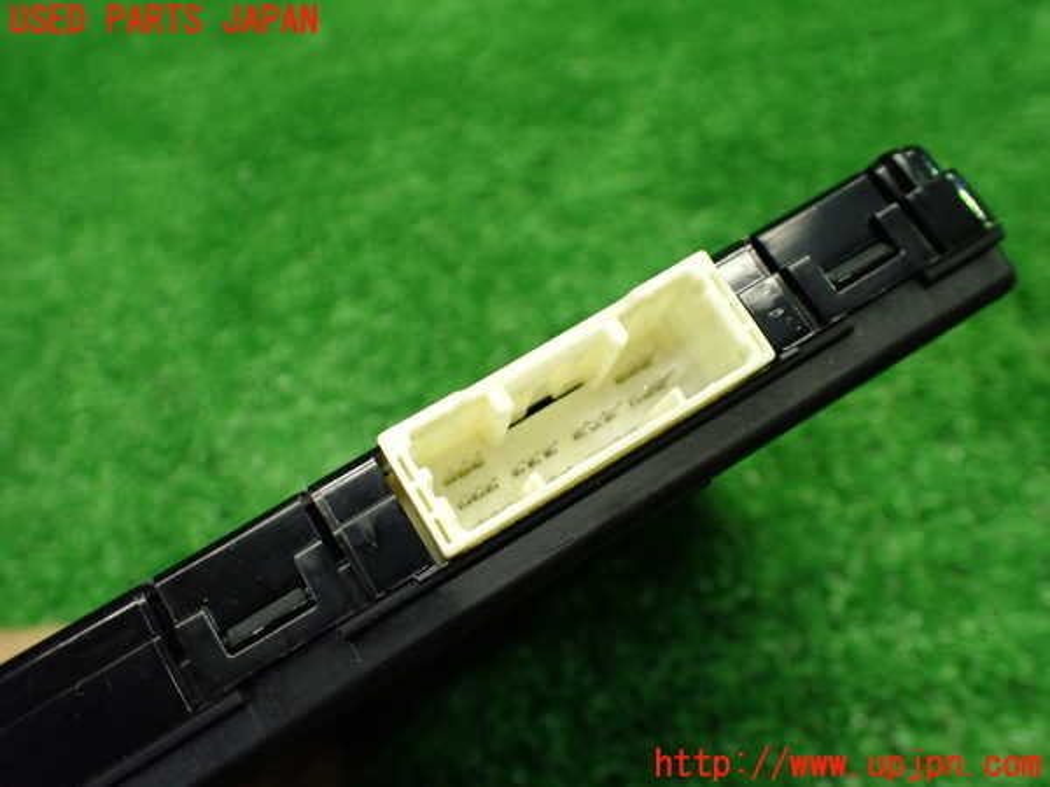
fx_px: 910
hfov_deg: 60.0
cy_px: 394
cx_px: 525
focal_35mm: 30
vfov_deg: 46.8
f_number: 2.3
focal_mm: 5.4
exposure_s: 1/125
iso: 500
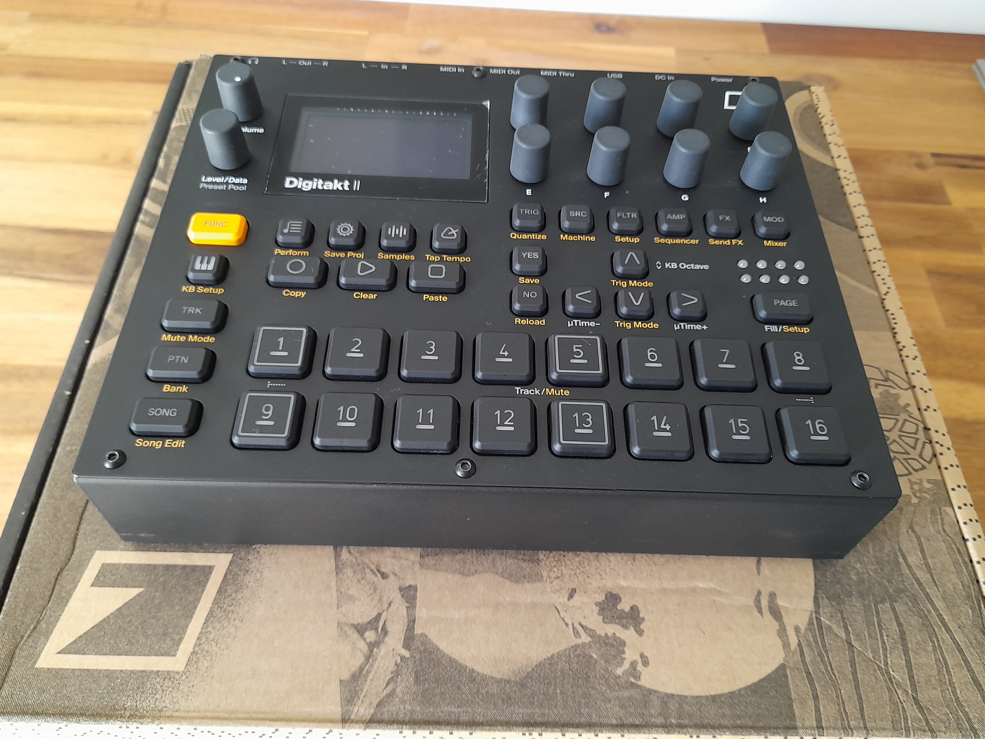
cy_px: 345
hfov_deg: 63.4
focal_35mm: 28
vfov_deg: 49.7
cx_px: 491
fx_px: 797
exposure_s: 1/50
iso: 320
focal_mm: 4.6
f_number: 2
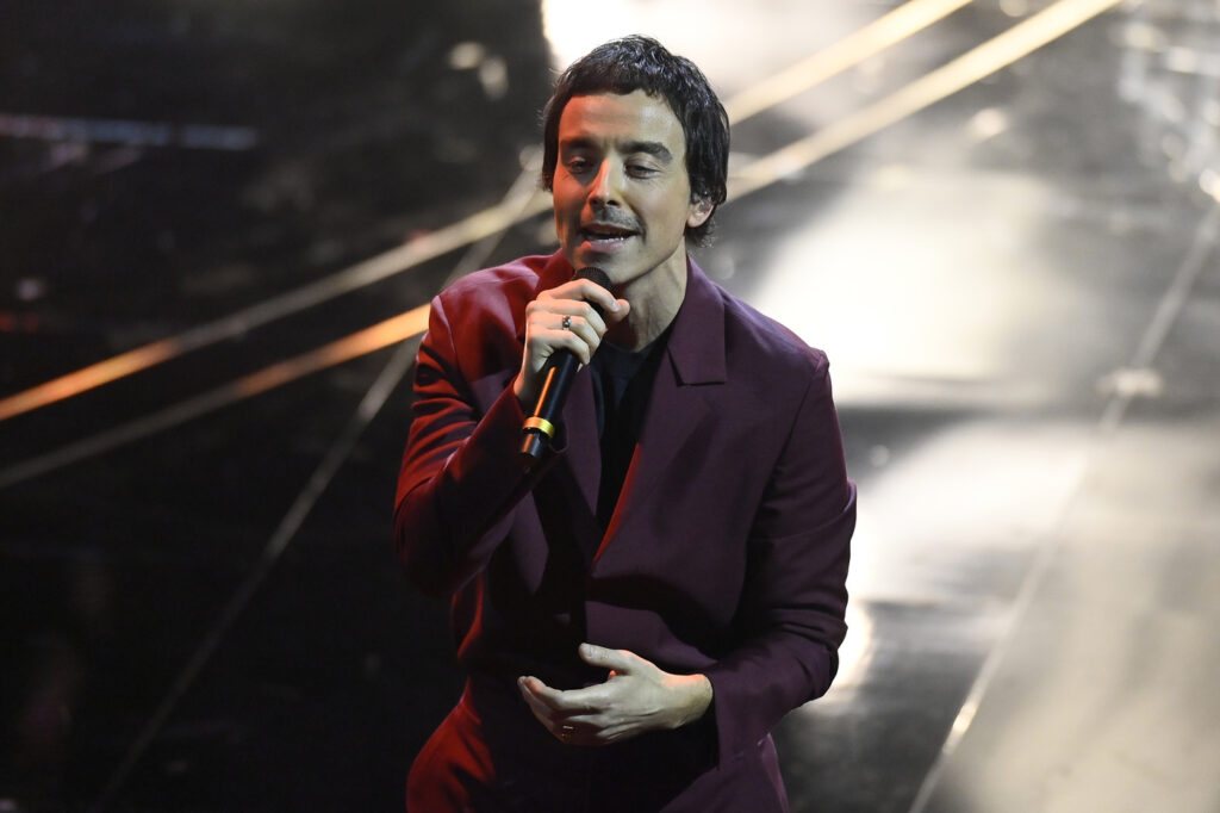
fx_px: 10163
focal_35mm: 300
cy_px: 406
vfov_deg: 4.6
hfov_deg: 6.9
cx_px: 610
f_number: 3.2
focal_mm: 300
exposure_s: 1/640
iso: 4000
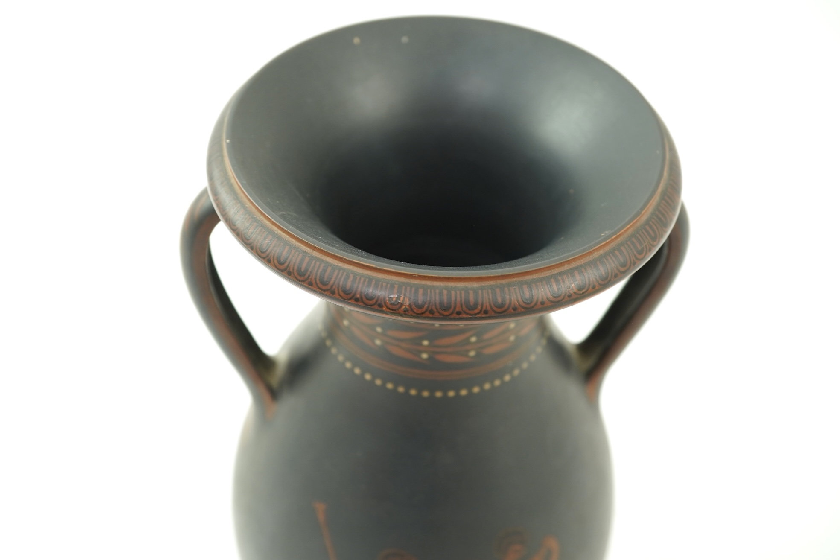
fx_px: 1050
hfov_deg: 43.6
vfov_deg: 29.9
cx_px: 420
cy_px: 280
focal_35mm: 45
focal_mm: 30
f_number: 7.1
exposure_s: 1/40
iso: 500
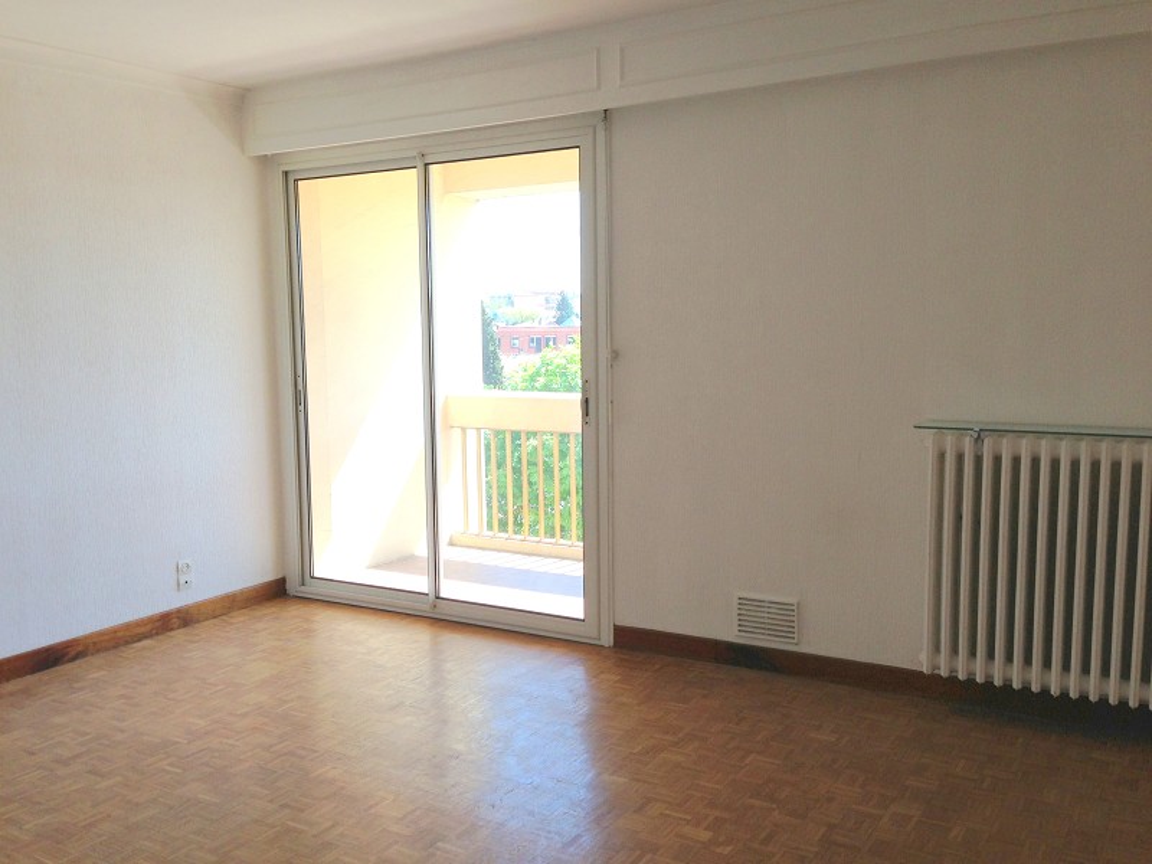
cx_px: 576
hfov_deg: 55.4
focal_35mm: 33
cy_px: 432
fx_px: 1098
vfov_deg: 42.9
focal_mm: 4.13
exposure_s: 1/203
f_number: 2.4
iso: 50
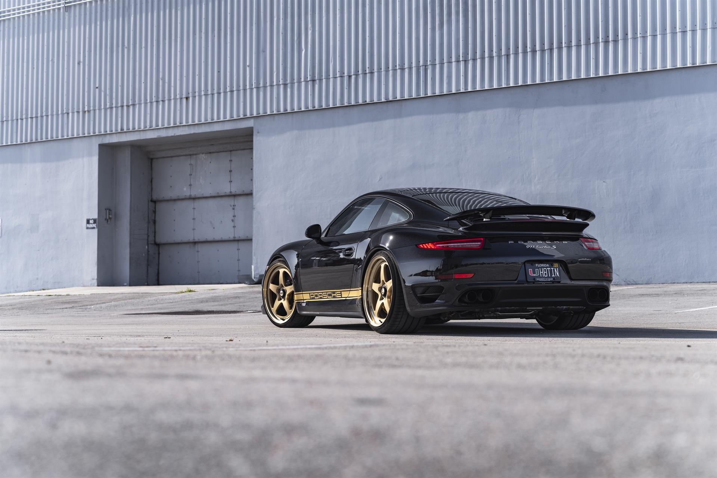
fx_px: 1394
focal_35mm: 70
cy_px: 239
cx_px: 358
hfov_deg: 28.8
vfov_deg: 19.5
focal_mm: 70
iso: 100
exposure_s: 1/320
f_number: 5
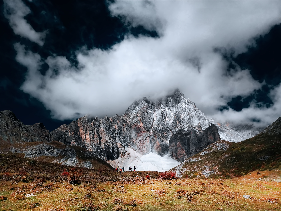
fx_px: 260
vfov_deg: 44.2
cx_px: 140
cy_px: 106
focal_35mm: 32
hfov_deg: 56.8
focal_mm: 4.5
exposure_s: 1/2560
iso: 100
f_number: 2
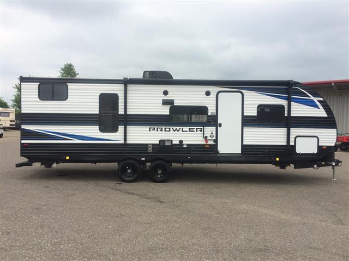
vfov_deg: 48.2
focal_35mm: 29
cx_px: 174
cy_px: 130
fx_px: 292
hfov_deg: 61.7
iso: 32
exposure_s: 1/1580
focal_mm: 4.15
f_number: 2.2
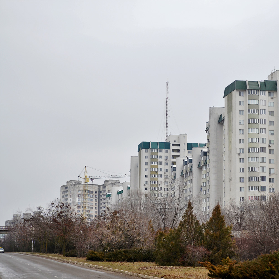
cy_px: 140
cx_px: 209
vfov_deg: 18.9
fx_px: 839
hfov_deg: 18.8
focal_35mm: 92
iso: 100
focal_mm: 48
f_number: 4.8
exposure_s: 1/160
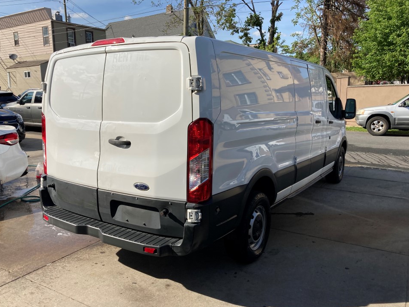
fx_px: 354
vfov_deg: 46.8
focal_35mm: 30
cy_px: 151
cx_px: 193
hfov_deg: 59.9
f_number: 1.8
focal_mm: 3.99
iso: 25
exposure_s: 1/2404
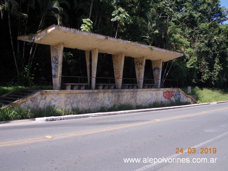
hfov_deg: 49.0
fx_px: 250
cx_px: 114
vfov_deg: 37.7
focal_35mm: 38
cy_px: 86
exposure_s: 1/160
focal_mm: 5.3
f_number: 6.2
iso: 80
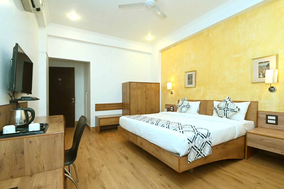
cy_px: 94
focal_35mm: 15
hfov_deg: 100.4
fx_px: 118
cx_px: 142
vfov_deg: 77.3
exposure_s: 1/125
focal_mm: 10
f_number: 5.6
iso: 2500
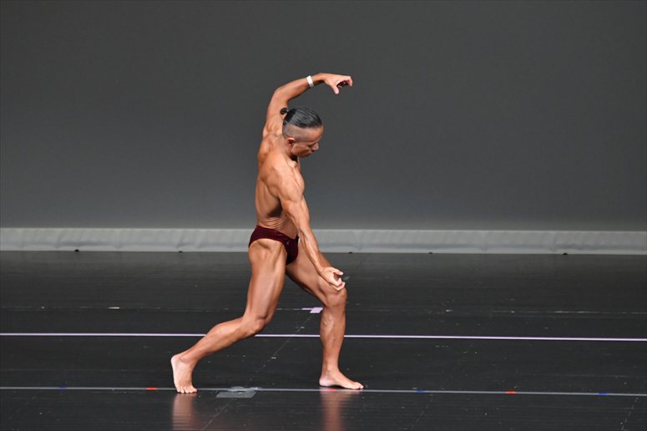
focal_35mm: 315
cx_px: 324
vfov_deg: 4.4
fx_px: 5659
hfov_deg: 6.5
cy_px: 216
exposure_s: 1/400
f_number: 5.6
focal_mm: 210
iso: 4000
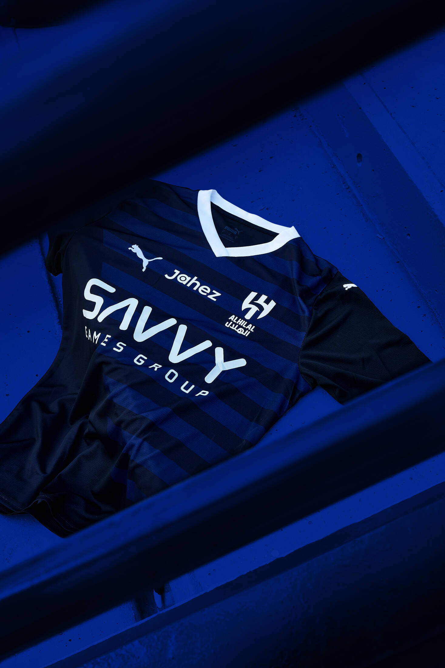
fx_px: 797
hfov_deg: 31.2
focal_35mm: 43
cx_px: 222
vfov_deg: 45.4
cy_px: 334
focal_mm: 29
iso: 64
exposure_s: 1/640
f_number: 5.6
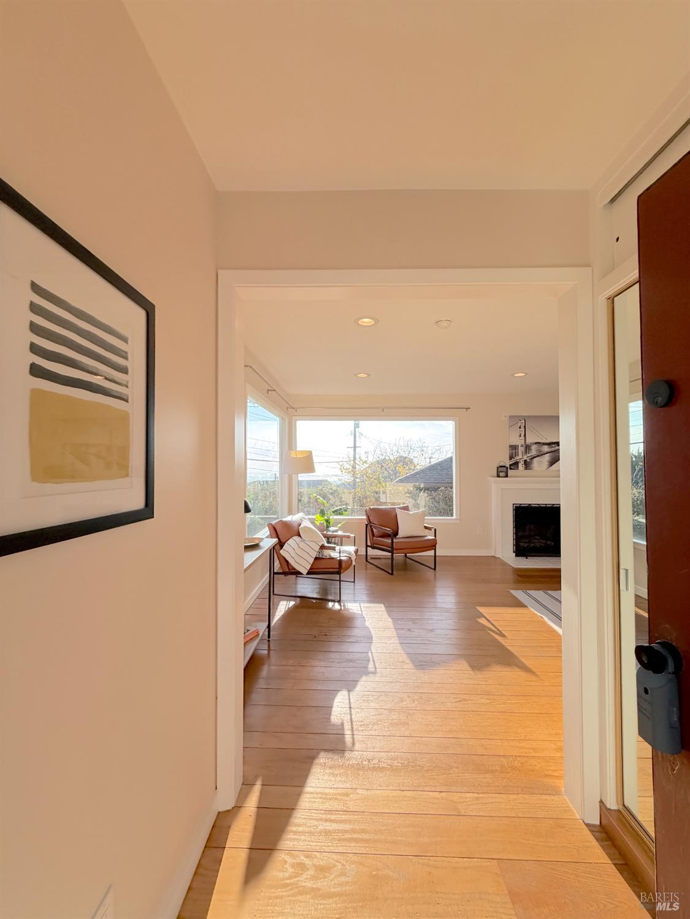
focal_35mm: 14
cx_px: 345
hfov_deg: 85.7
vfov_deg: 102.0
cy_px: 460
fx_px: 372
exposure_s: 1/502
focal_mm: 2.22
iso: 64
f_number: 2.2
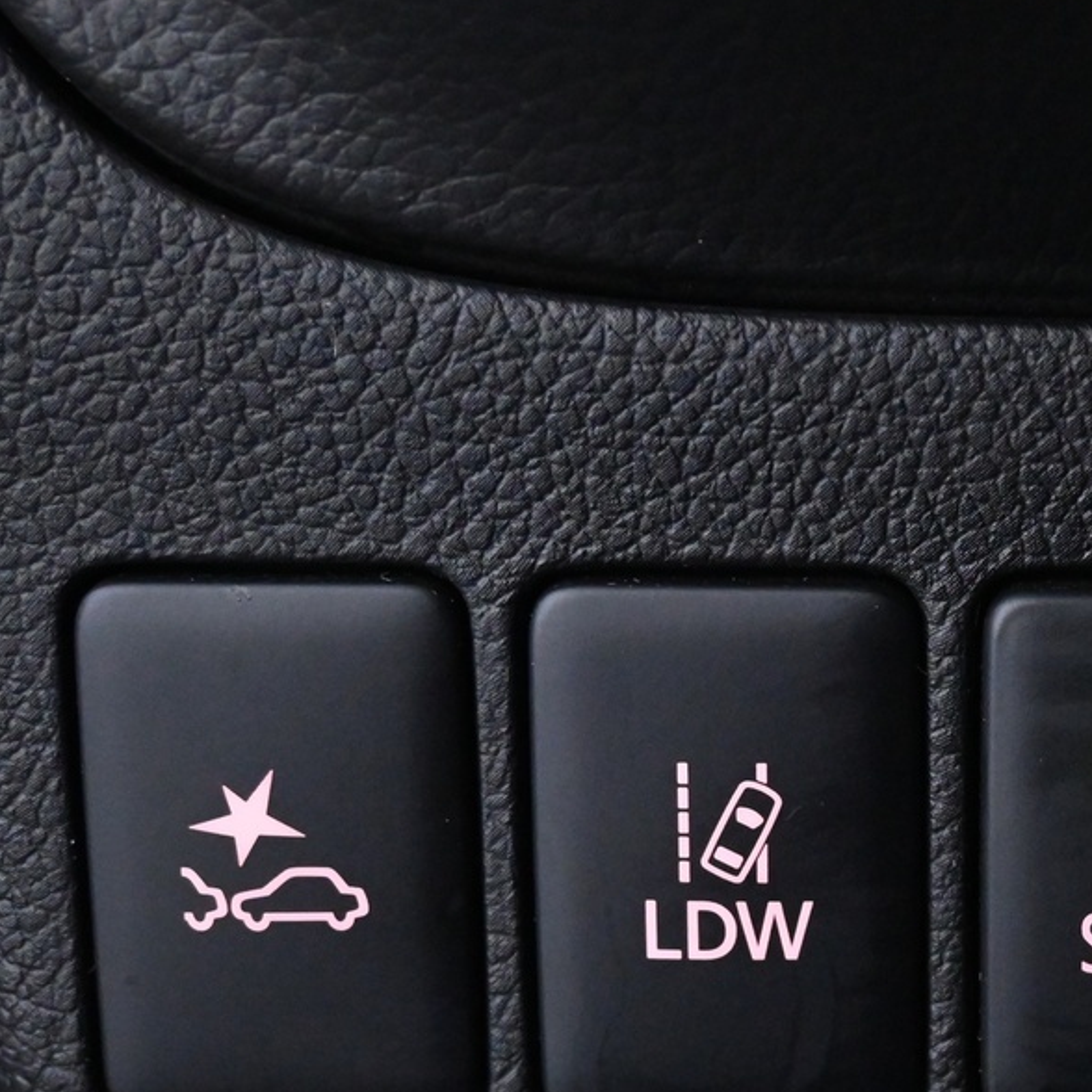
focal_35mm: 97
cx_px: 995
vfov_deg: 17.9
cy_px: 860
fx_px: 3447
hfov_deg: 17.7
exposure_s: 1/40
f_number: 4.5
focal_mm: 27.5
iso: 4500
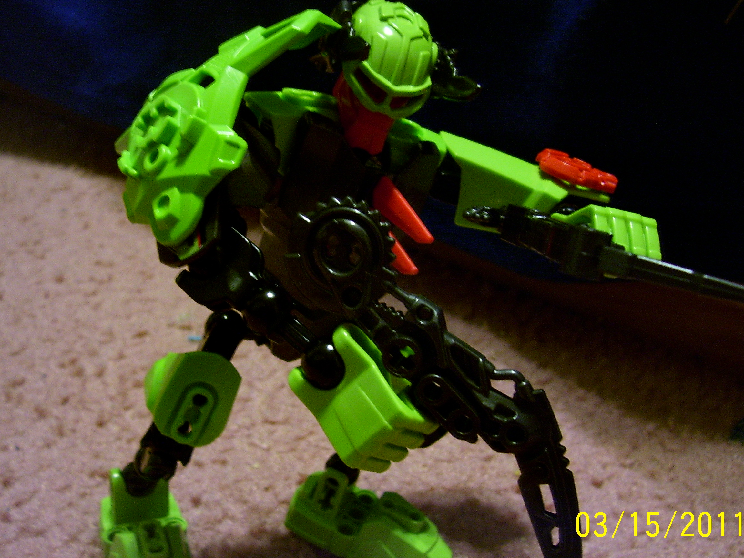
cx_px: 362
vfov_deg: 37.7
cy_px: 289
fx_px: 817
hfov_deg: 49.0
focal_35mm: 38
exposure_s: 1/8
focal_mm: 5.6
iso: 160
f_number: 2.7
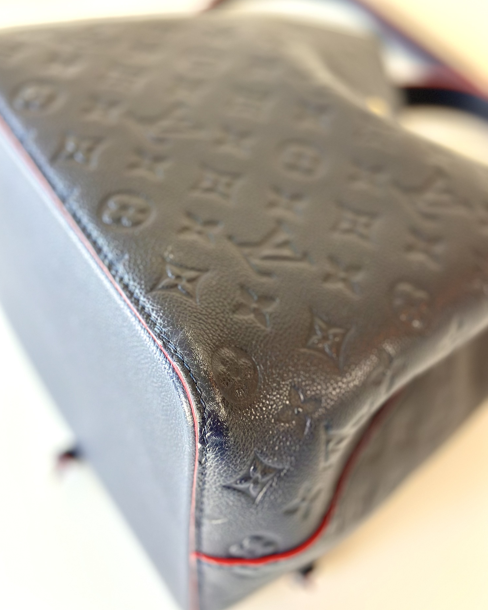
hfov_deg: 29.7
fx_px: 921
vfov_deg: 36.6
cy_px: 314
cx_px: 242
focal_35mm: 51
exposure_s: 1/50
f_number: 1.78
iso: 200
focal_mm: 6.86
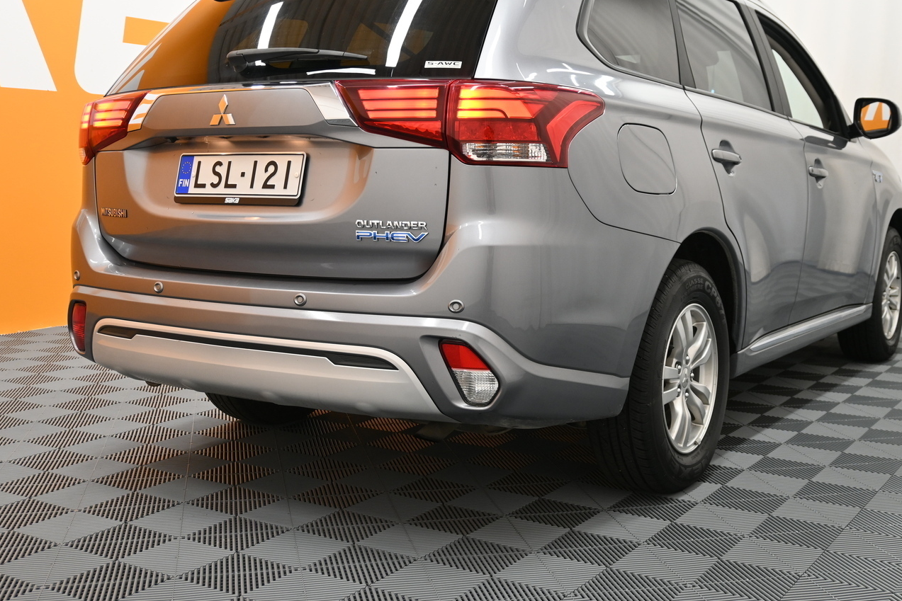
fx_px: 1076
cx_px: 473
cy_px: 256
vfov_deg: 31.2
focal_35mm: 43
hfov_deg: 45.5
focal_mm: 22.5
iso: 400
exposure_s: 1/40
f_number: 4
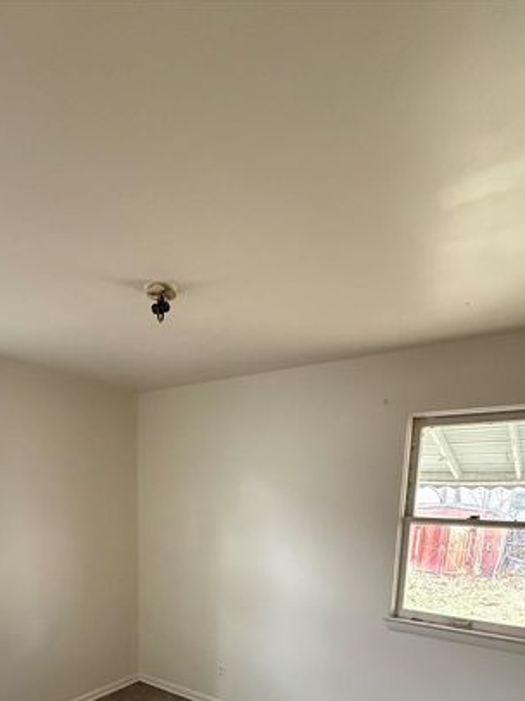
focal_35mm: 23
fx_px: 466
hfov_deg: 58.3
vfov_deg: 66.2
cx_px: 206
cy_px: 574
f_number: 2.2
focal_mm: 2.22
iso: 800
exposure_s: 1/48
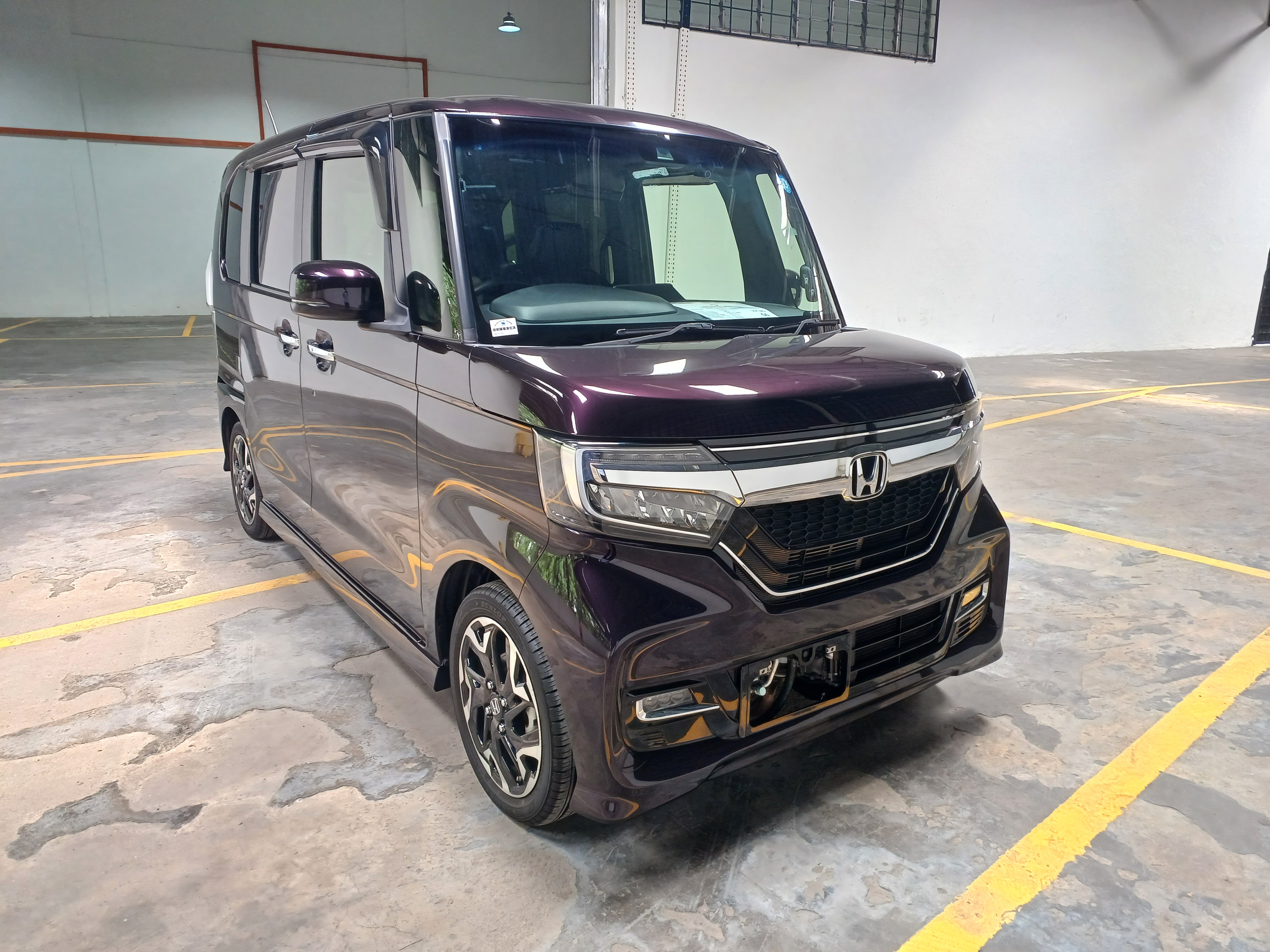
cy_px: 476
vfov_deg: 58.9
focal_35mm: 23
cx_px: 635
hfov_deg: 73.9
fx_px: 844
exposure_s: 1/50
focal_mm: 5.06
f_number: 1.8
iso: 200
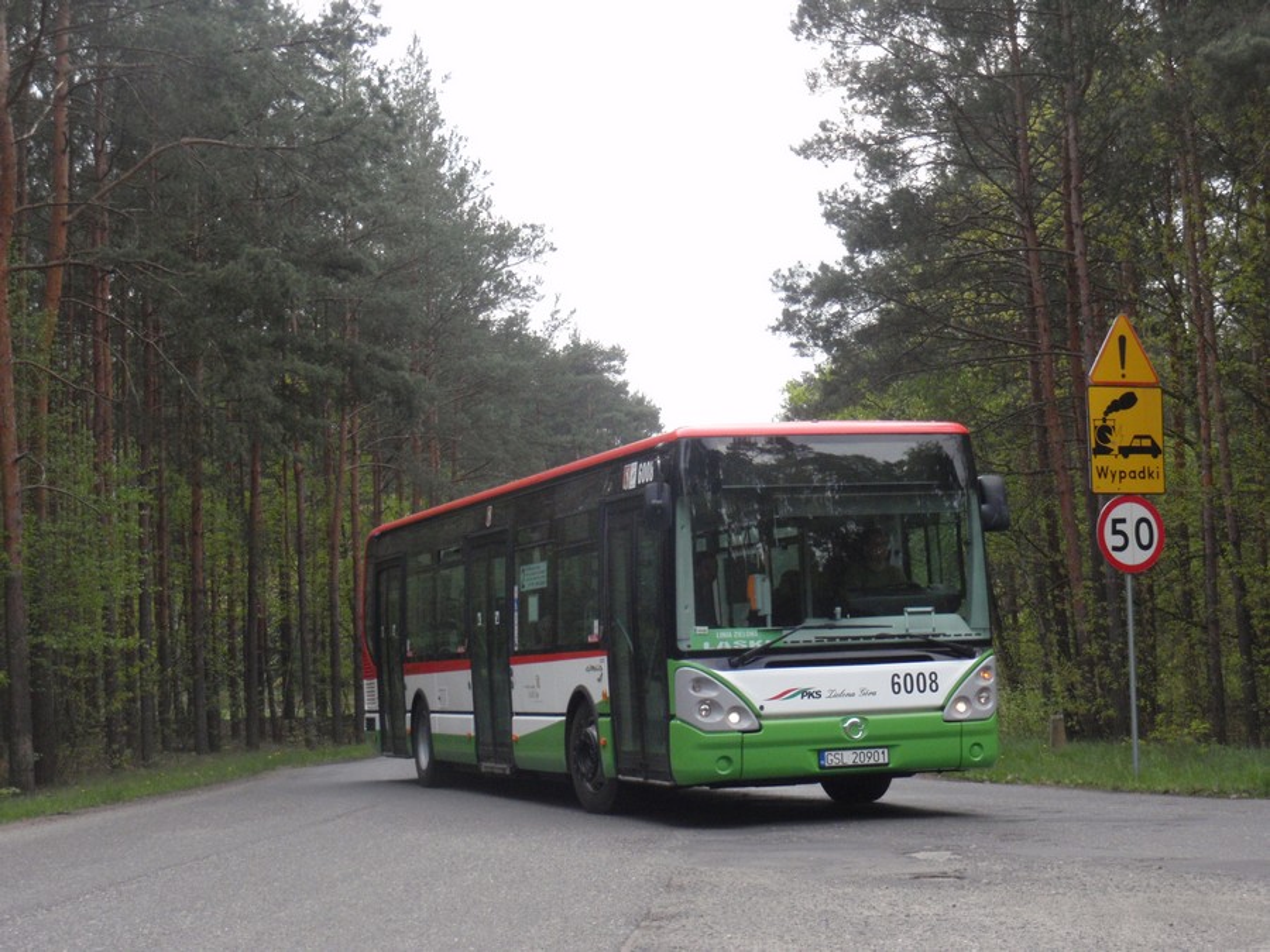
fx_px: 2568
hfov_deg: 27.8
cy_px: 476
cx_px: 635
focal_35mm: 70
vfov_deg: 21.0
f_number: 4.9
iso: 250
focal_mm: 12.5
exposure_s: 1/500
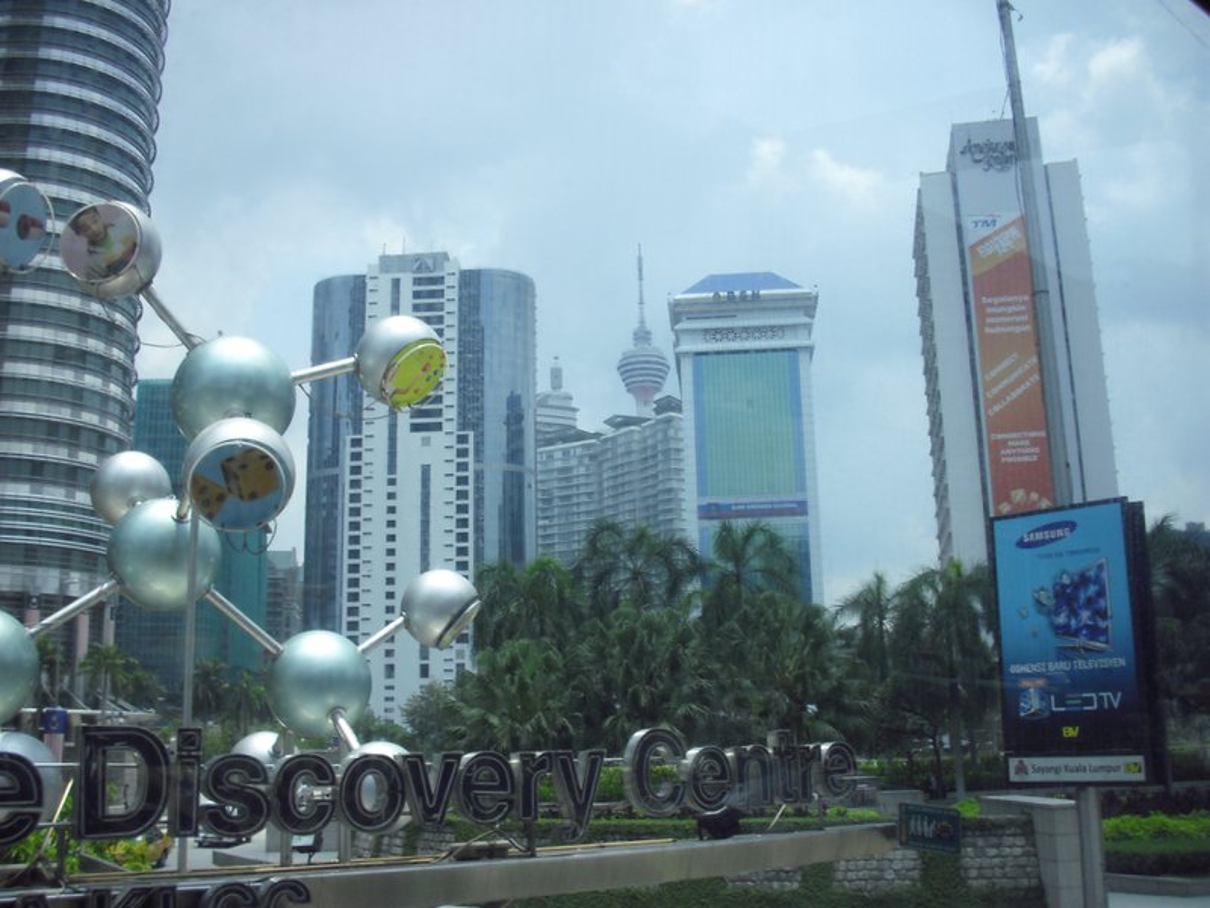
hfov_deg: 49.0
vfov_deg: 37.7
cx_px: 605
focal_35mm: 38
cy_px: 454
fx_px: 1328
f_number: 8
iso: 100
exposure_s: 1/160
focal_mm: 6.2
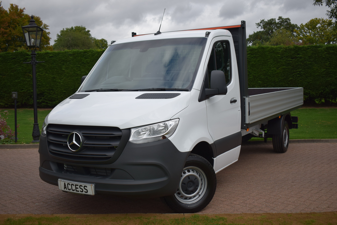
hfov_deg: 49.5
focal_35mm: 39
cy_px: 112
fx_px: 365
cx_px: 168
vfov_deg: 34.3
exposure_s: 1/1000
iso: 200
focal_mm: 26
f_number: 4
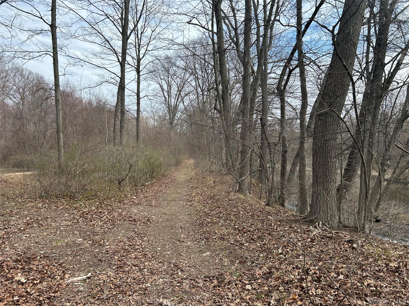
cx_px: 204
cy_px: 153
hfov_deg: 67.3
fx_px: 307
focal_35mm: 26
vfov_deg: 53.1
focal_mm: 5.7
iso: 50
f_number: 1.5
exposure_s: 1/1698
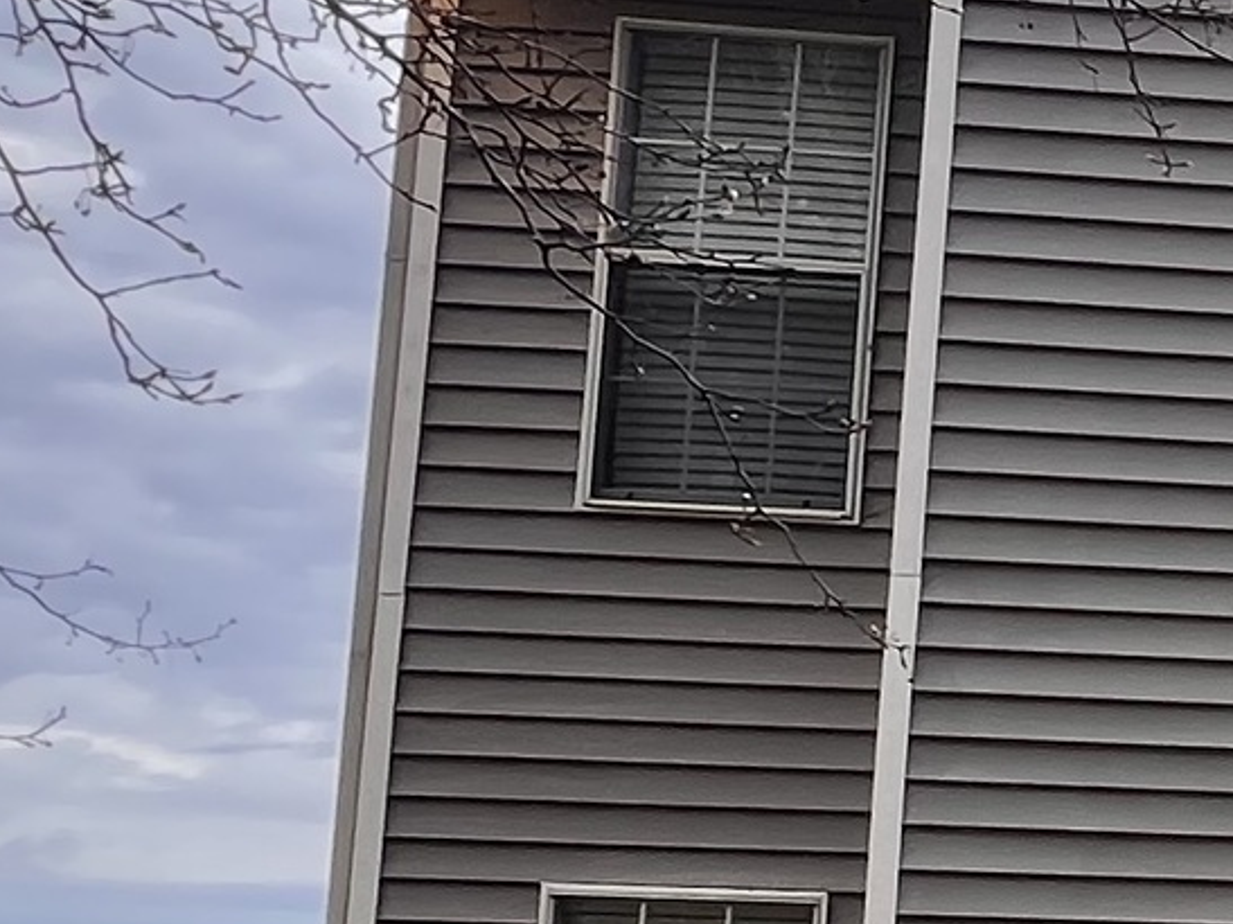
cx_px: 2335
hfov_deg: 19.0
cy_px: 917
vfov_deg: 19.6
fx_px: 2600
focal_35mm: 73
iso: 32
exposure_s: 1/133
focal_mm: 1.57
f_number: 1.8
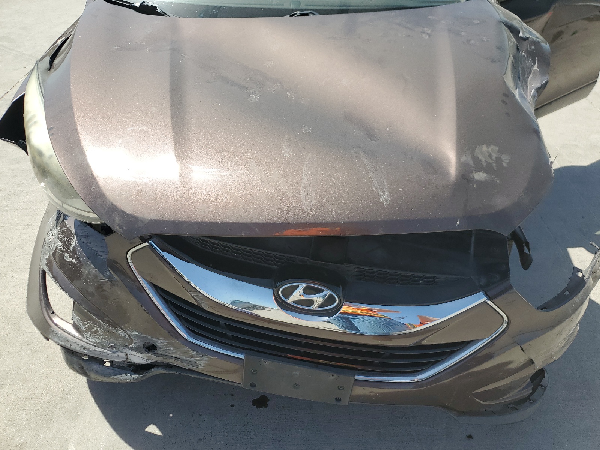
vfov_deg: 53.1
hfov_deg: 67.3
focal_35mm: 26
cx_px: 300
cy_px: 225
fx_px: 451
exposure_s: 1/2000
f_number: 1.5
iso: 50
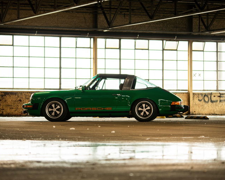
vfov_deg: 11.4
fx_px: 906
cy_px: 90
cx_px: 104
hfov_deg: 14.2
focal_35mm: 136
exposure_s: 1/30
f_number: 4.5
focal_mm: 120
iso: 560
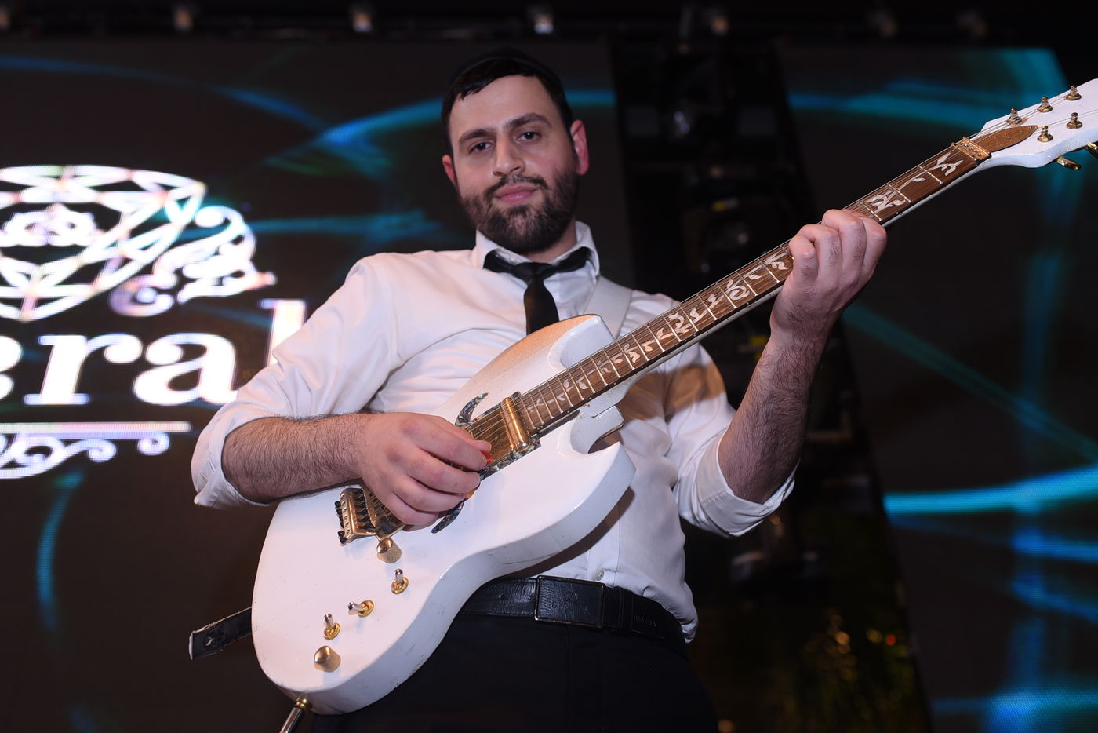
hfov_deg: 54.4
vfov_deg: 37.9
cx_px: 549
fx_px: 1068
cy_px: 366
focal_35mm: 35
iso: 800
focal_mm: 35
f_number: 2.8
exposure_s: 1/160
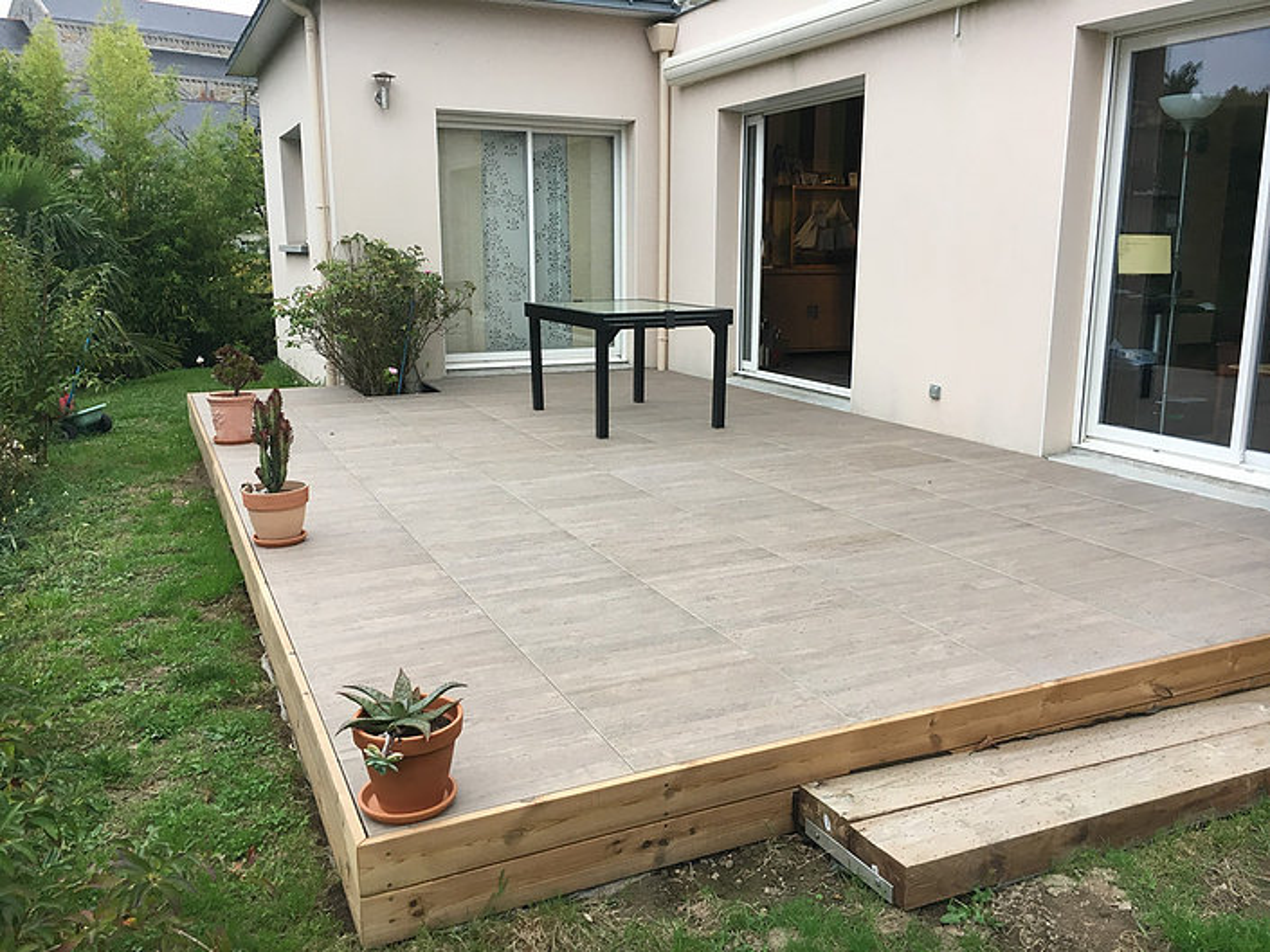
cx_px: 635
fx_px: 1064
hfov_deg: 61.7
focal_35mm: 29
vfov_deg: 48.2
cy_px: 476
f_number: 2.2
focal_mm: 4.15
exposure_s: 1/33
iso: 40
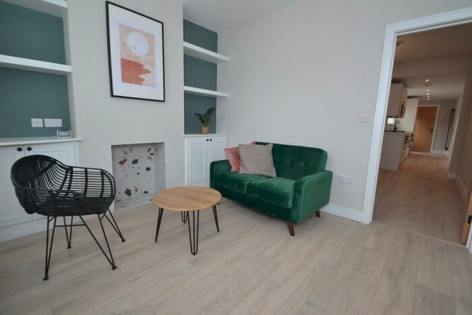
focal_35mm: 15
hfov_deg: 100.4
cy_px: 158
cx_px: 236
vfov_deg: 77.4
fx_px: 197
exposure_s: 1/250
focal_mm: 10
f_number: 8
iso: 1600
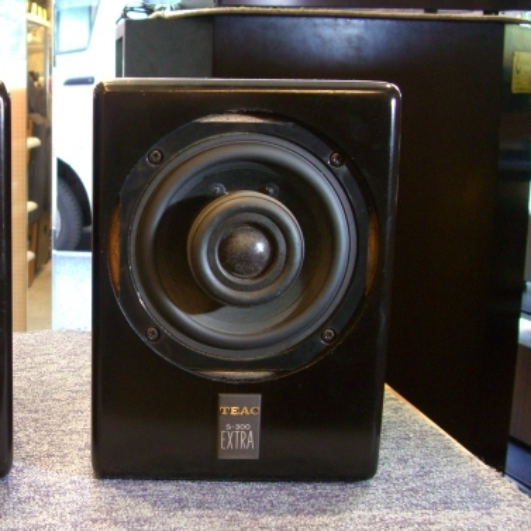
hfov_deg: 29.1
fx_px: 989
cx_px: 82
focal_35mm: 57
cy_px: 273
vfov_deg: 30.0
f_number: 2.8
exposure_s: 1/10
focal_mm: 7.9
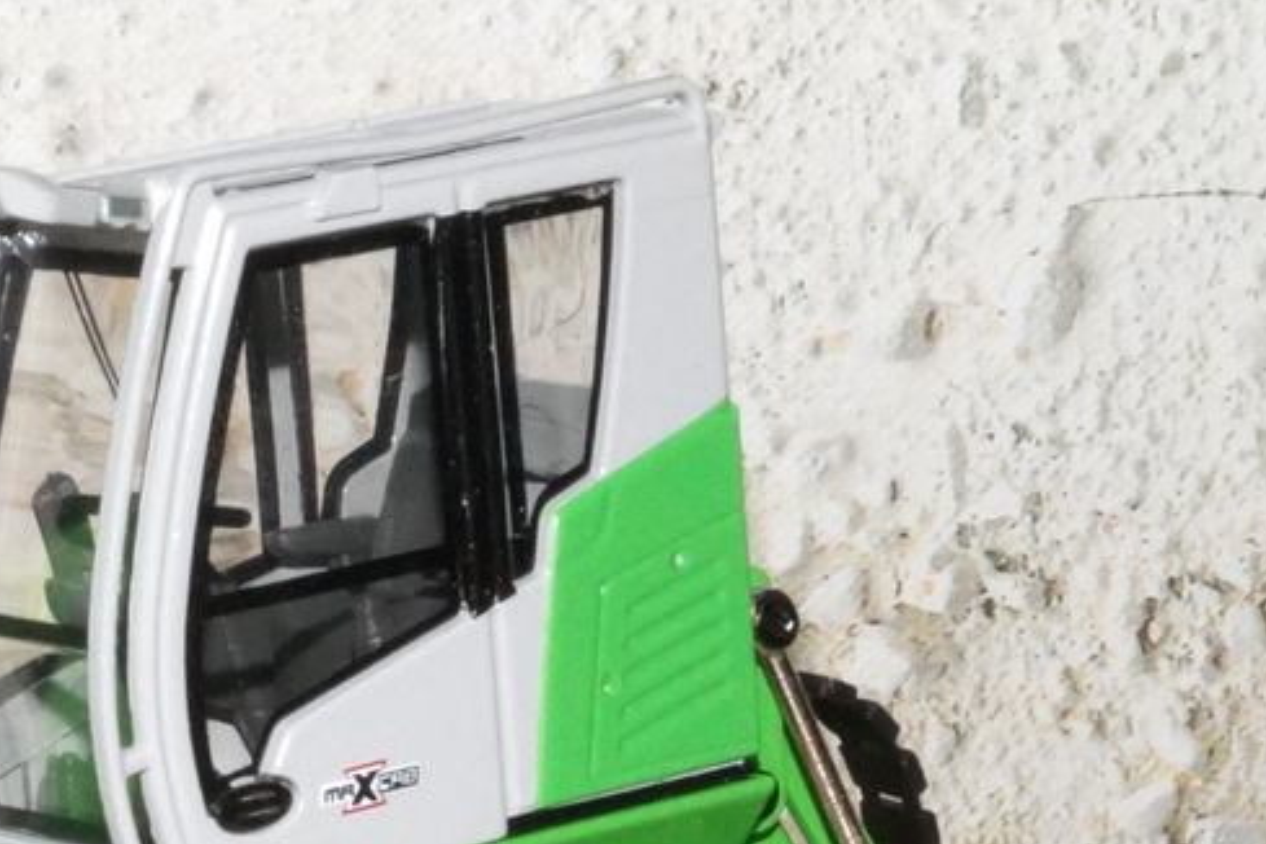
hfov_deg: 11.0
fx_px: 6470
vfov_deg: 7.3
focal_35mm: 184
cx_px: -269
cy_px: 1241
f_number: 22
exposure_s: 1/60
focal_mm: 30
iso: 800
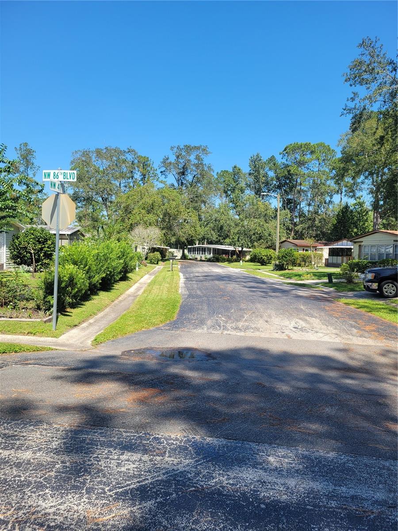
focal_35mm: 26
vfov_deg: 67.3
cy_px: 266
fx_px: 399
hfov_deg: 53.1
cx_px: 199
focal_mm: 5.4
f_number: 1.8
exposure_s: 1/1208
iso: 40
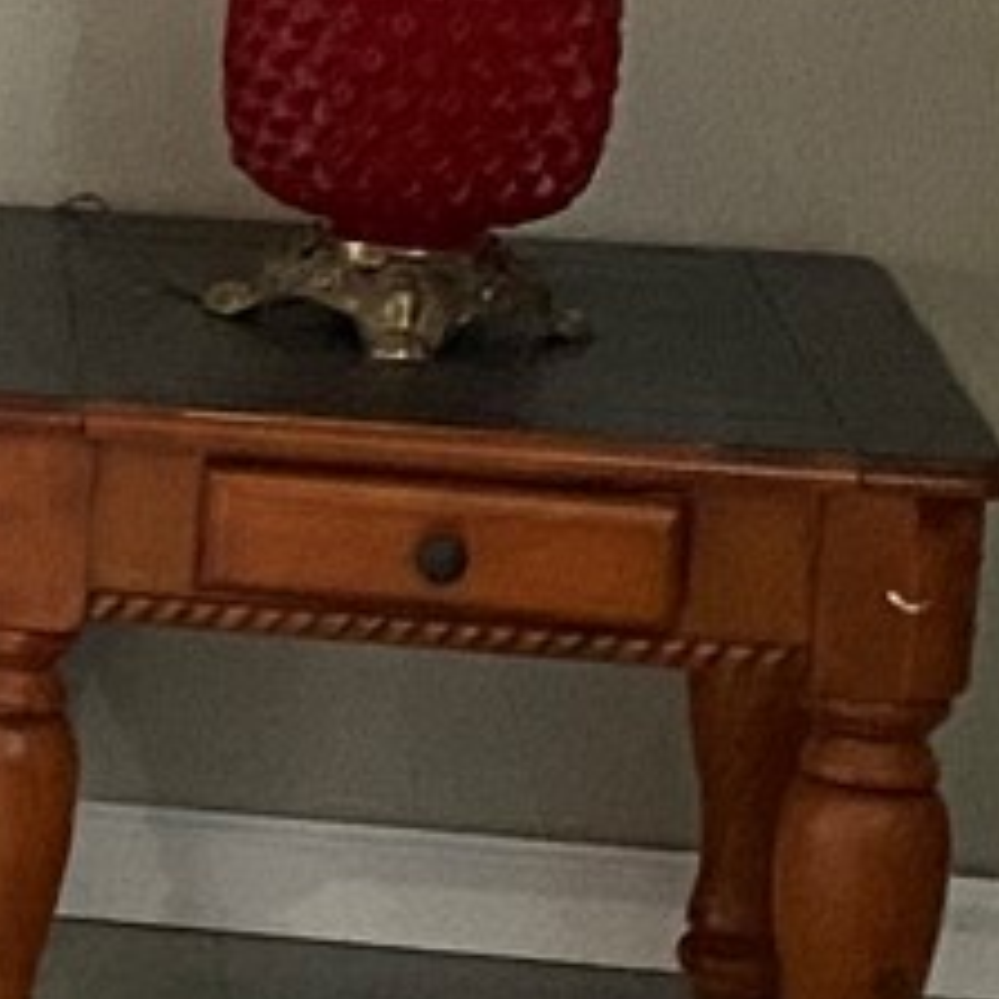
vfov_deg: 8.8
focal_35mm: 198
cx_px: -2352
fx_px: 6465
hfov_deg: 7.4
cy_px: 18
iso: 500
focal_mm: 4.25
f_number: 1.8
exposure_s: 1/60
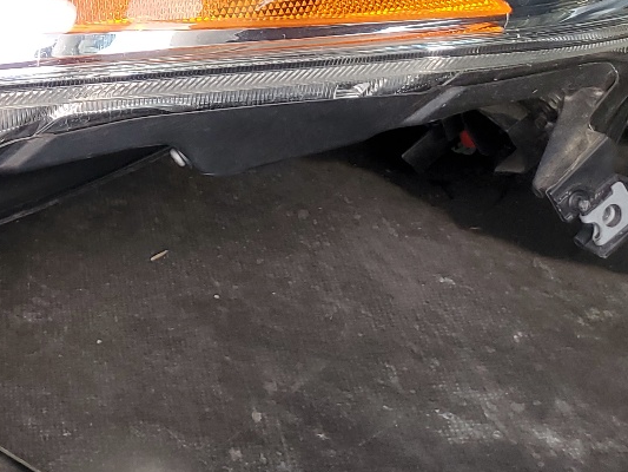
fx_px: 1415
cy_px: -107
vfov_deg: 17.9
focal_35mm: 78
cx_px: 8
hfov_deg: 24.0
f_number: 1.5
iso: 58
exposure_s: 1/120
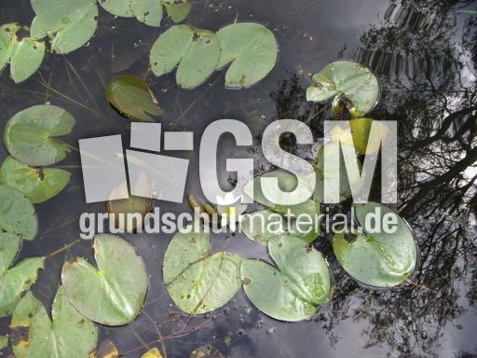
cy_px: 179
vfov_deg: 37.7
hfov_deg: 49.0
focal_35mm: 38
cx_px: 238
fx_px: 524
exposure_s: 1/87.7
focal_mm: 6.4
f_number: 5.7
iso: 64
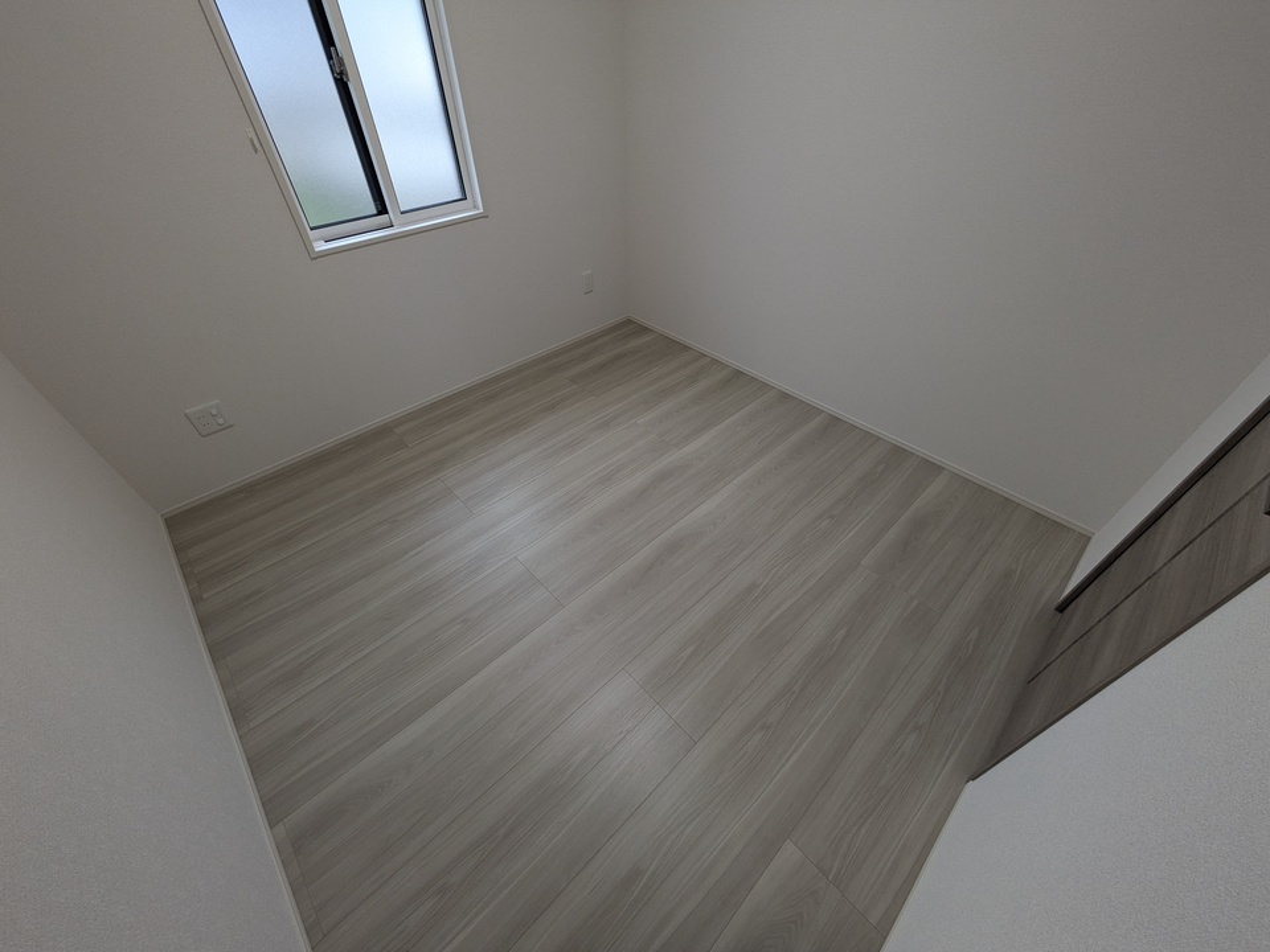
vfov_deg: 85.7
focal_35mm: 14
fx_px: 514
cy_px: 476
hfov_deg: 102.1
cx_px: 635
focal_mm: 1.83
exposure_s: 1/60
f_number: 2.2
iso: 53
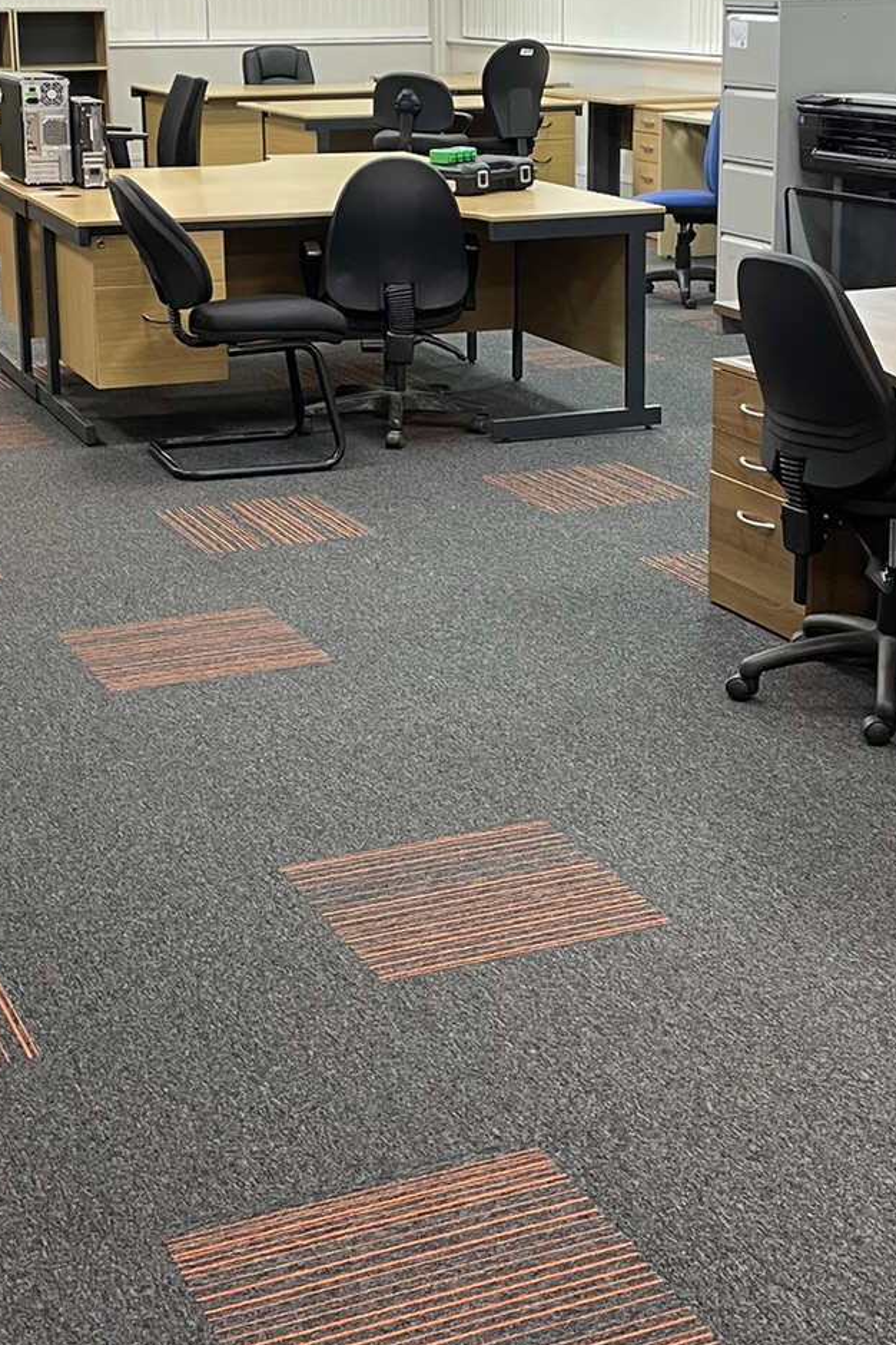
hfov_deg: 23.0
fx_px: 2202
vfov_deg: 33.8
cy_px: 551
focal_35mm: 59
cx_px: 505
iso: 100
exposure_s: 1/50
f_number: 1.6
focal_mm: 4.2
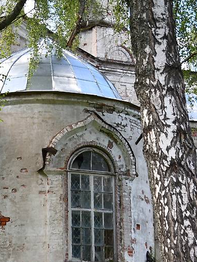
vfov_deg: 25.0
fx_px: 584
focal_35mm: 77
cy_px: 202
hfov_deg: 18.9
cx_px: 35
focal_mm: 23
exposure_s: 1/250
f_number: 3.5
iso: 450
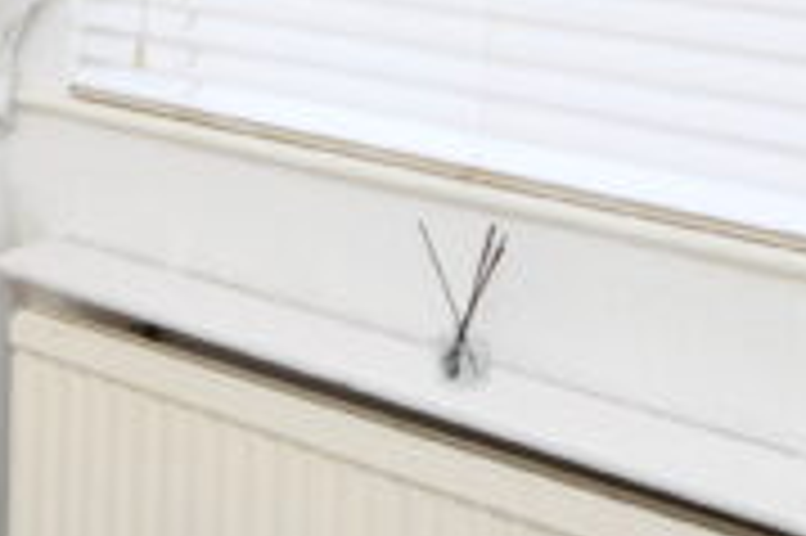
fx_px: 1924
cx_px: -446
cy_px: -198
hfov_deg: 20.0
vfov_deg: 15.0
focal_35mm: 86
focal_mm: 10
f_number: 3.5
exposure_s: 1/40
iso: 100
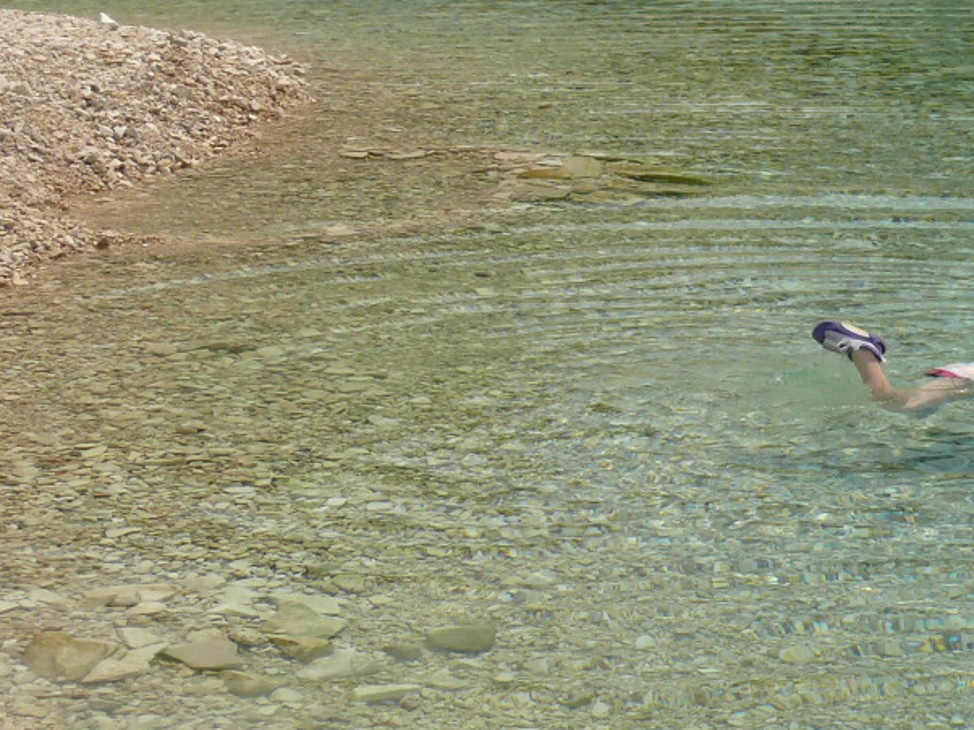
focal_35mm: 109
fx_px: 3066
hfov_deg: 17.4
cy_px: 188
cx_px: 1092
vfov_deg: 13.5
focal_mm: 8.3
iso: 100
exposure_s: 1/320
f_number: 5.6
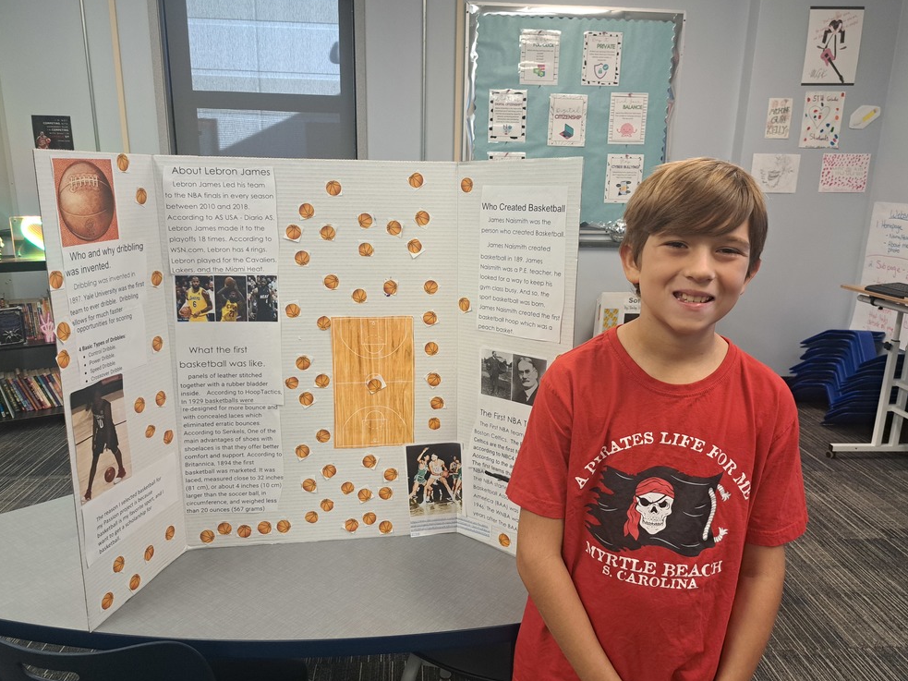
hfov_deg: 69.4
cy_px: 345
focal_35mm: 25
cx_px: 464
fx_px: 656
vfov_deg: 54.9
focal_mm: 5.23
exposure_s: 1/60
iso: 200
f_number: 1.8
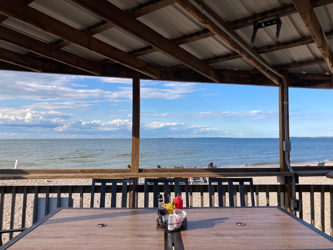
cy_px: 125
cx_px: 166
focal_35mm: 28
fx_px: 269
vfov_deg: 49.7
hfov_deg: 63.4
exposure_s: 1/1312
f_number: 1.8
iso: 20
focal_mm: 3.99
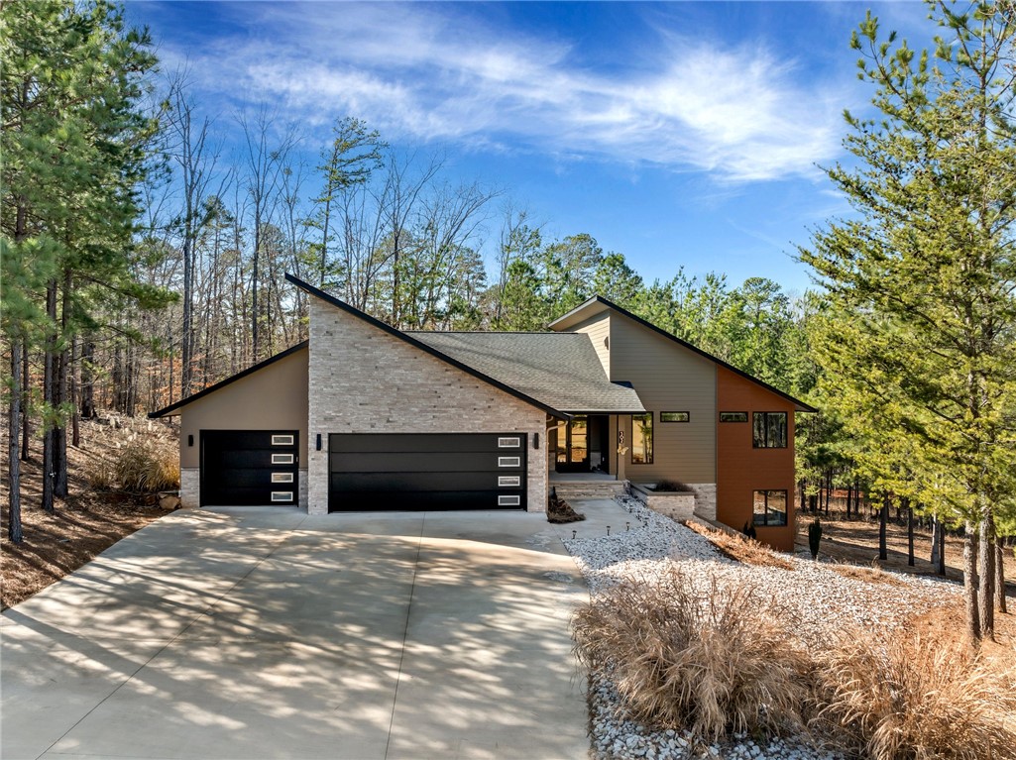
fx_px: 704
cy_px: 380
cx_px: 508
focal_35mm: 24
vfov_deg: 56.7
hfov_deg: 71.6
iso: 100
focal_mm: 12.29
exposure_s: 1/200
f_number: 2.8
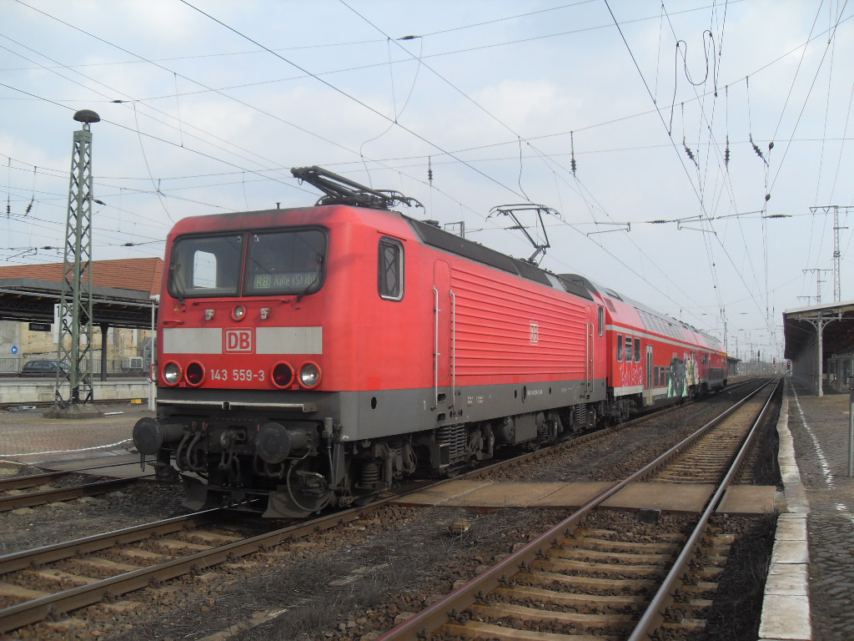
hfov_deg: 54.0
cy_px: 320
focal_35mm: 34
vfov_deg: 41.8
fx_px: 839
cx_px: 427
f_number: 7
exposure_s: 1/180
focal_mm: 6.3
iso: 80
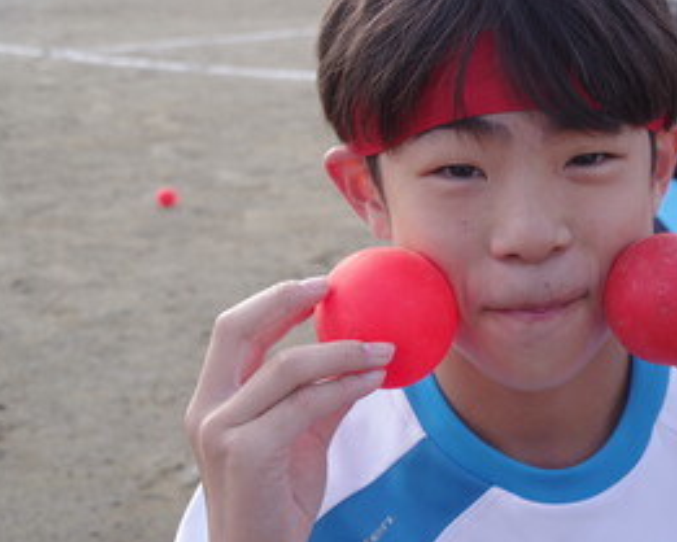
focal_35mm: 63
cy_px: 192
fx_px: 1263
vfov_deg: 24.1
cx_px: 527
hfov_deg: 29.4
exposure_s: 1/125
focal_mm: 26
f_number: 5.6
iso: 100
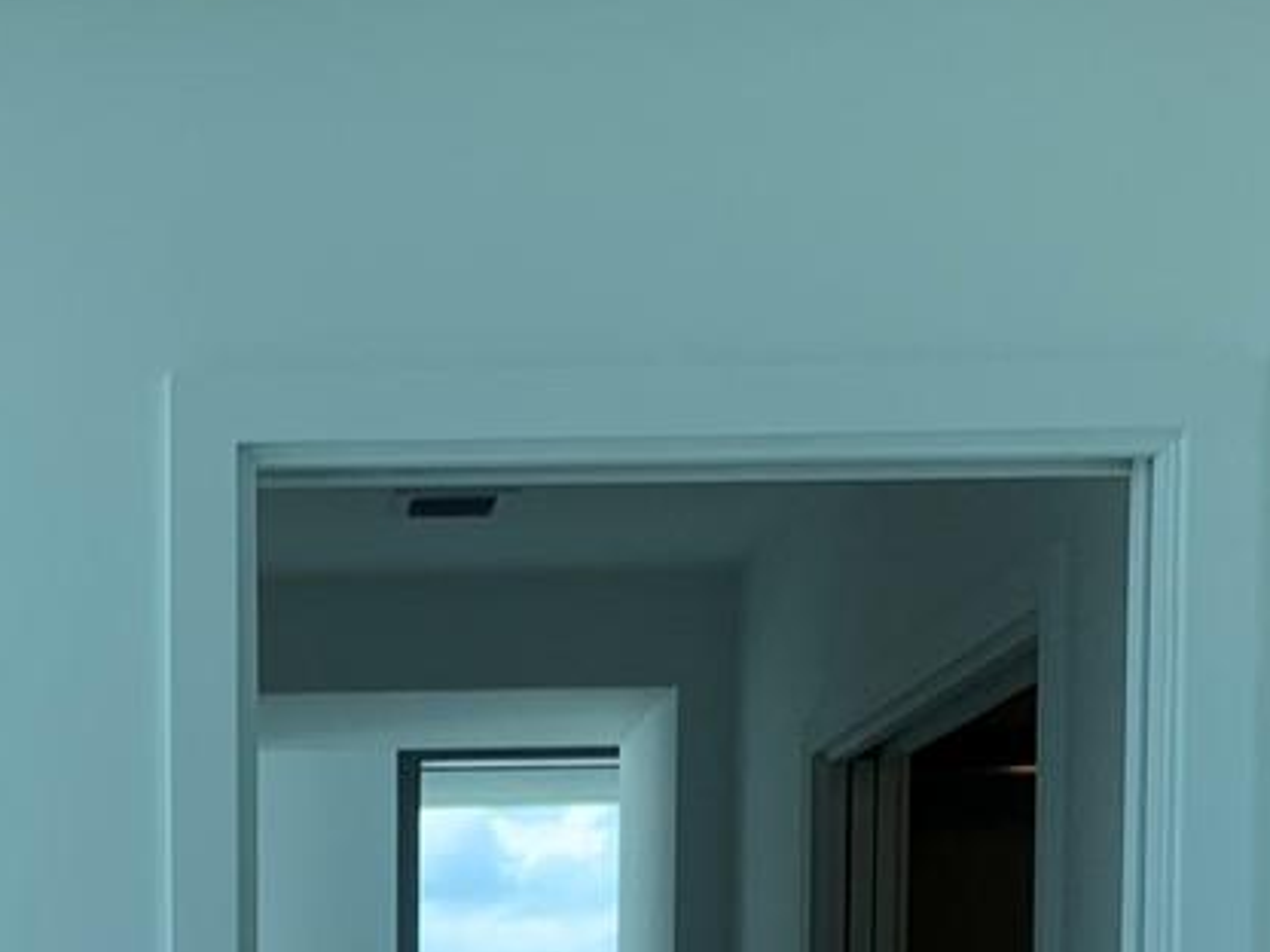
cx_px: 34
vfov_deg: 13.7
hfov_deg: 19.1
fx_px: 3669
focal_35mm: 100
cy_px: 1538
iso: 25
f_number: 1.8
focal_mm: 4.25
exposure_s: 1/587
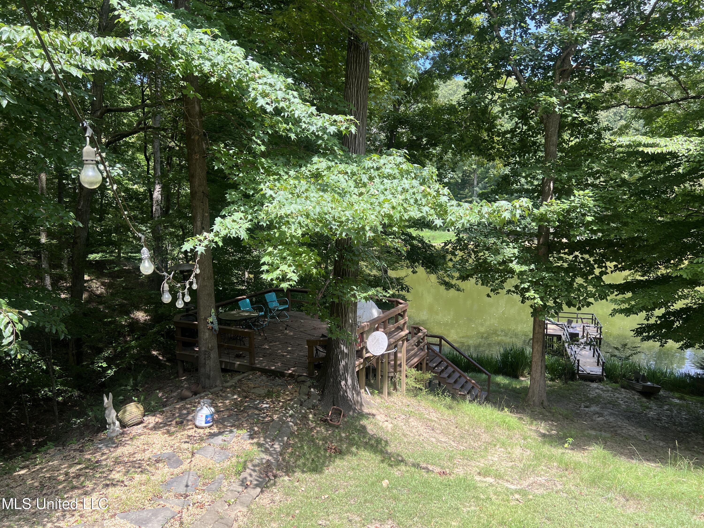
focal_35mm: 26
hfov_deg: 67.3
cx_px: 352
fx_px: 529
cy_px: 264
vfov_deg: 53.1
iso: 50
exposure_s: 1/758
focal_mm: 5.7
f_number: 1.5
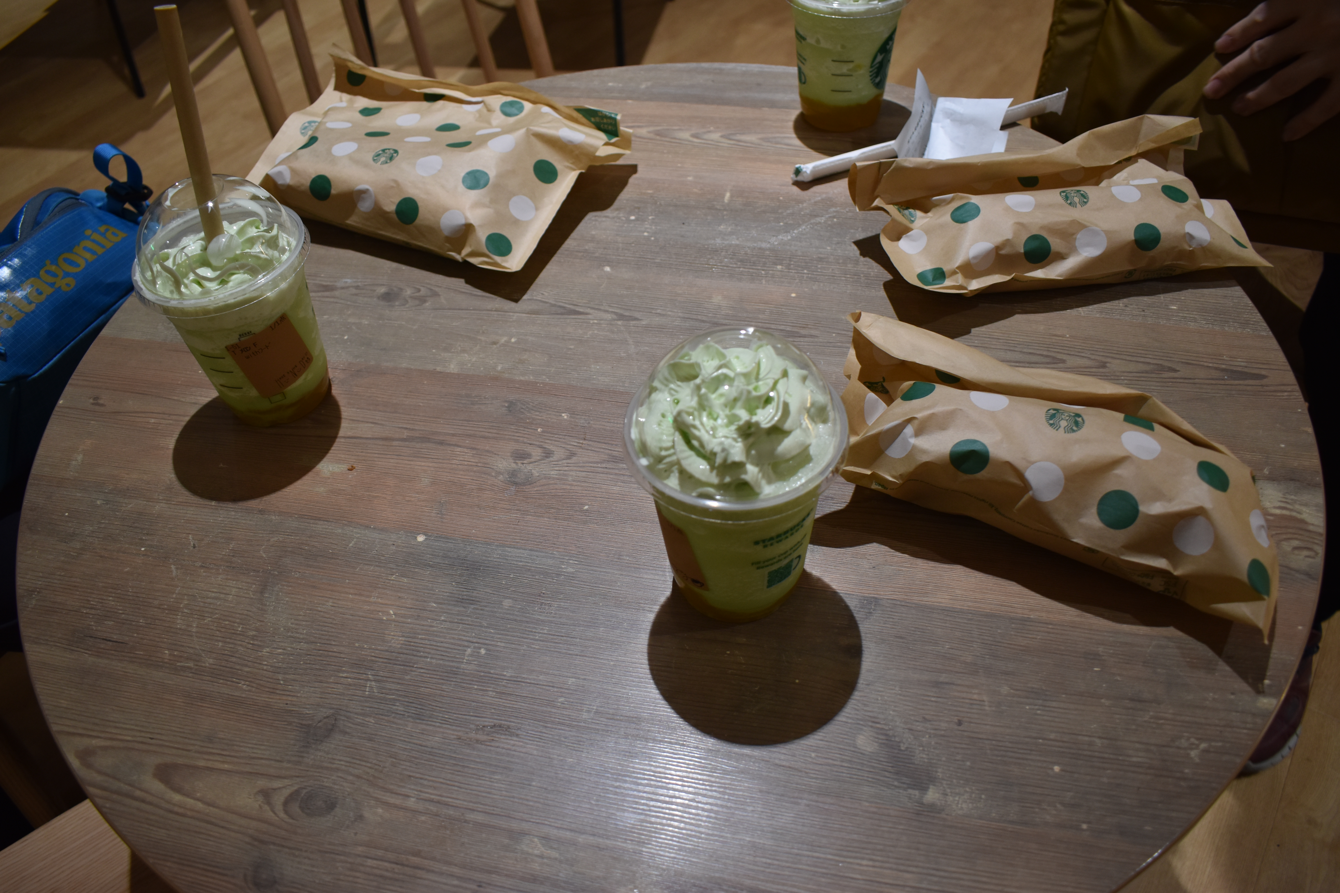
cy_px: 446
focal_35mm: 27
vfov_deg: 47.9
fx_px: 1005
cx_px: 670
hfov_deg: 67.4
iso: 500
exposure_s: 1/60
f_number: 4
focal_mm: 18
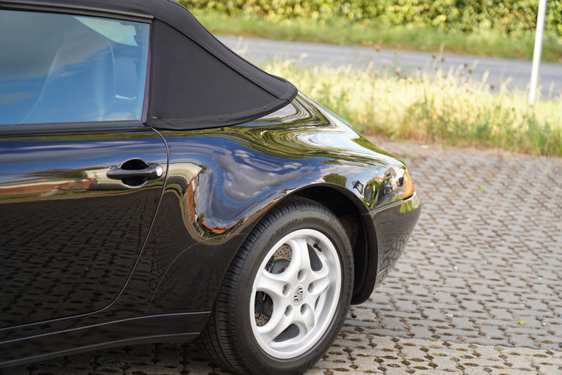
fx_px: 1467
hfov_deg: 21.7
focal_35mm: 94
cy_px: 188
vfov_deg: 14.6
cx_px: 281
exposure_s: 1/100
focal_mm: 94
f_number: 4
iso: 100
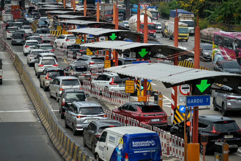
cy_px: 80
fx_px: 937
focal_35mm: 140
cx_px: 120
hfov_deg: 14.7
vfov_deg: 9.8
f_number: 3.5
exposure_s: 1/2500
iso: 200
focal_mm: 140
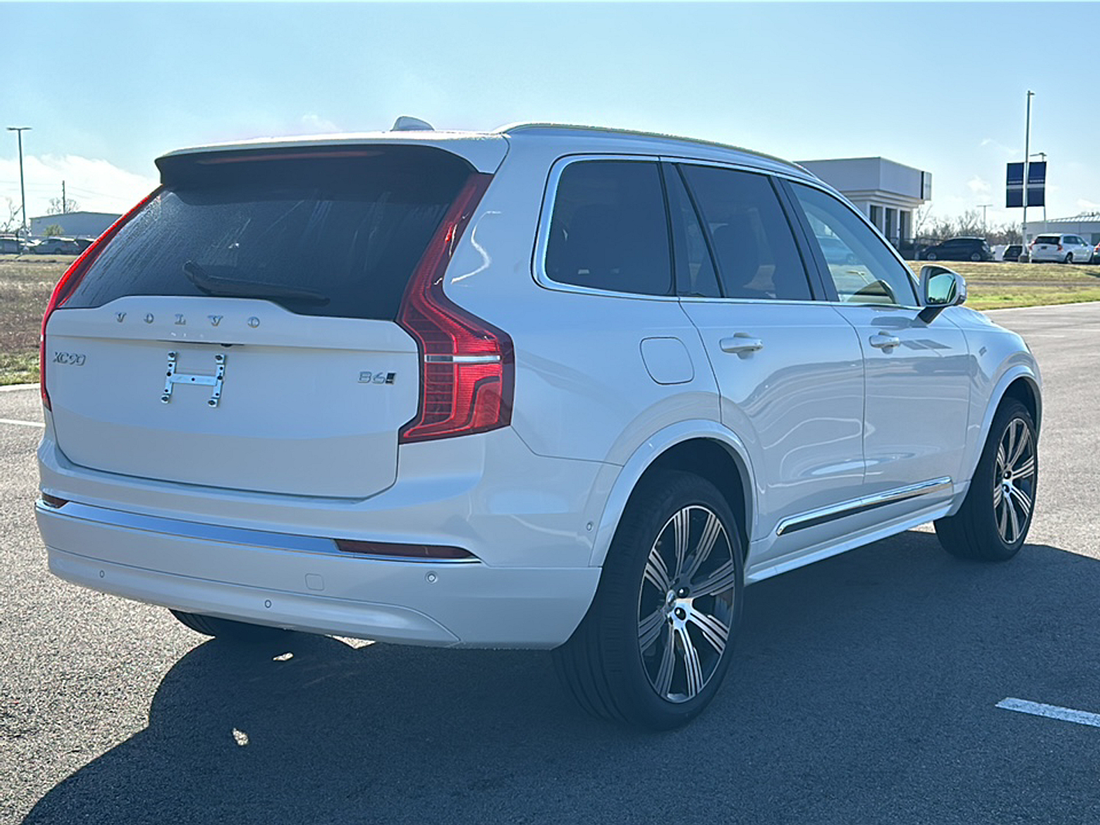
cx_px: 550
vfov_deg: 38.7
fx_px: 1176
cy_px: 412
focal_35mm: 37
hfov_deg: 50.1
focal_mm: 6.86
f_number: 1.78
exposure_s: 1/5051
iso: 100
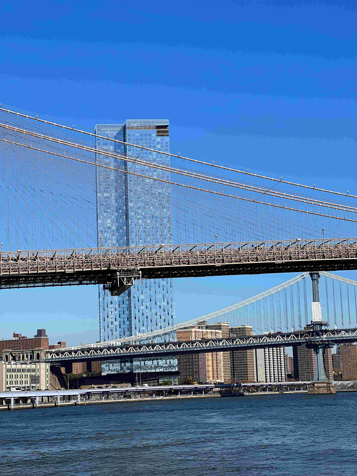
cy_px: 238
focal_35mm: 77
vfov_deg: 25.3
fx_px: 1059
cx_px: 178
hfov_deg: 19.1
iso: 32
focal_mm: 9
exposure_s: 1/1004
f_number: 2.8
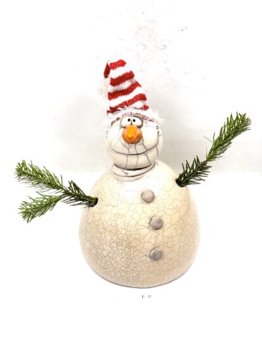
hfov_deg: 53.1
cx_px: 131
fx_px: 262
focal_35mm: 26
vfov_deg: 67.3
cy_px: 174
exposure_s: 1/338
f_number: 1.6
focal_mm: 5.96
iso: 50
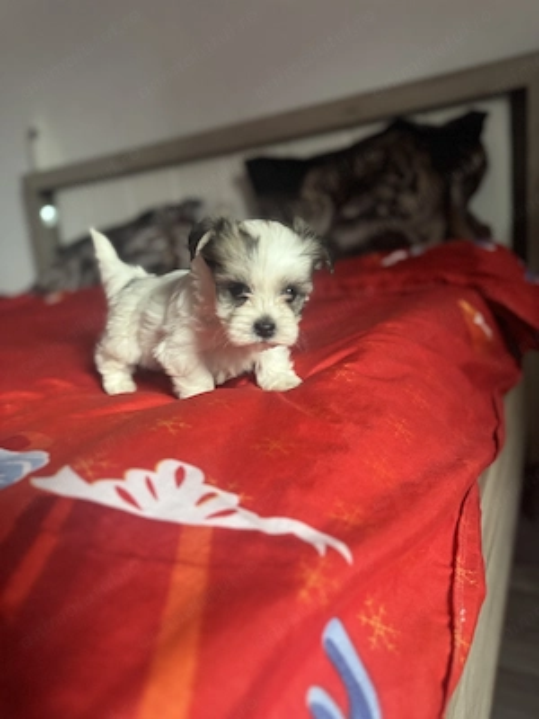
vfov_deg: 71.6
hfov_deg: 56.8
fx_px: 498
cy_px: 360
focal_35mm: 24
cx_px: 270
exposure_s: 1/60
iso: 640
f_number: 1.78
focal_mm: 6.76
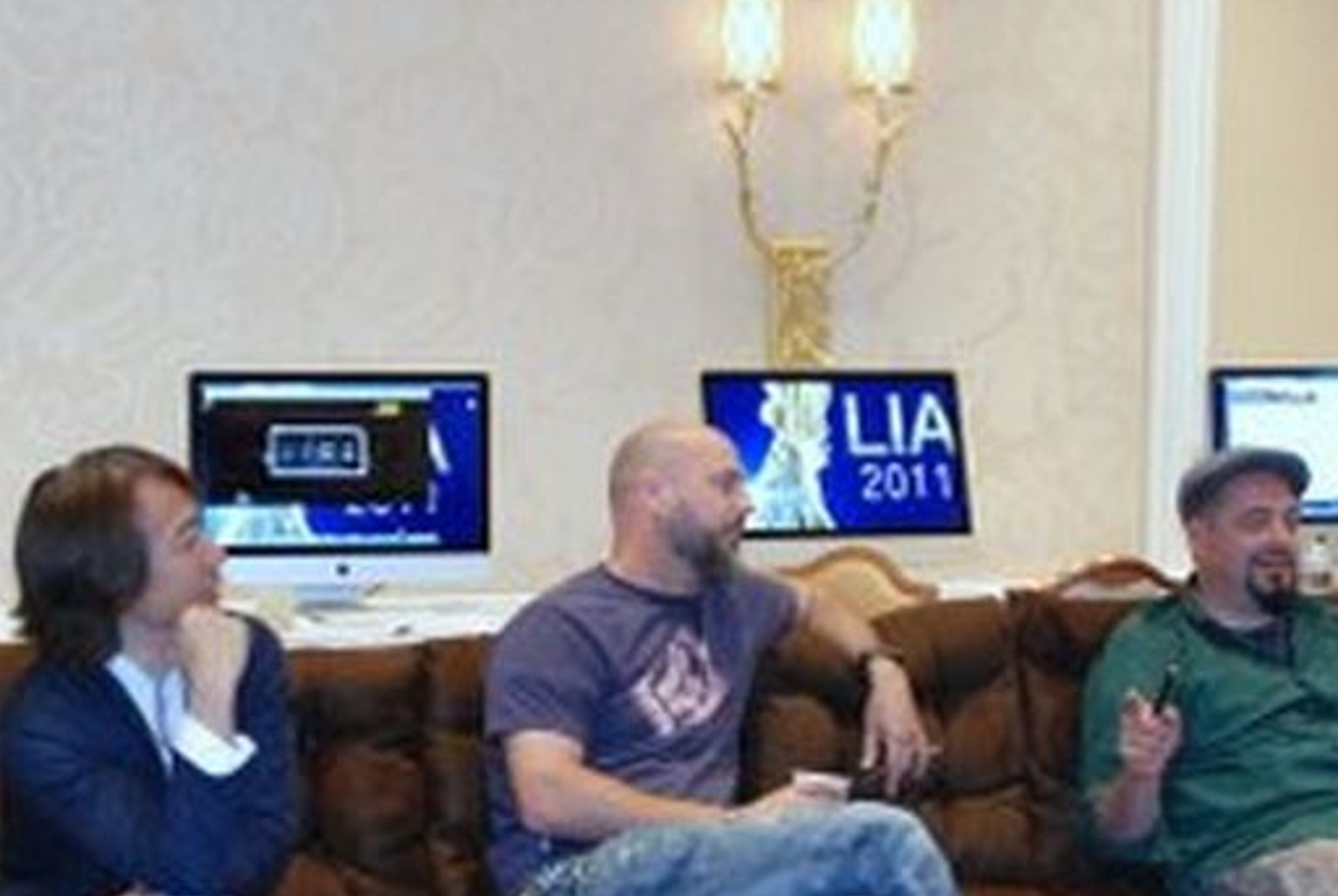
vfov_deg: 16.0
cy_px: 691
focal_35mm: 85
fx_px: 3163
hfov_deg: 23.9
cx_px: 640
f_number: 5.6
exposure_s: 1/60
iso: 1600
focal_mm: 29
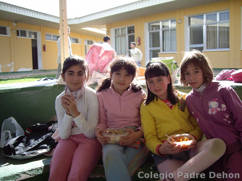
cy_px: 90
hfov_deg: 49.0
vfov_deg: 37.7
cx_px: 121
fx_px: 266
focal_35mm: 38
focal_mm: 6.2
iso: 64
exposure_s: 1/250
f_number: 4.3
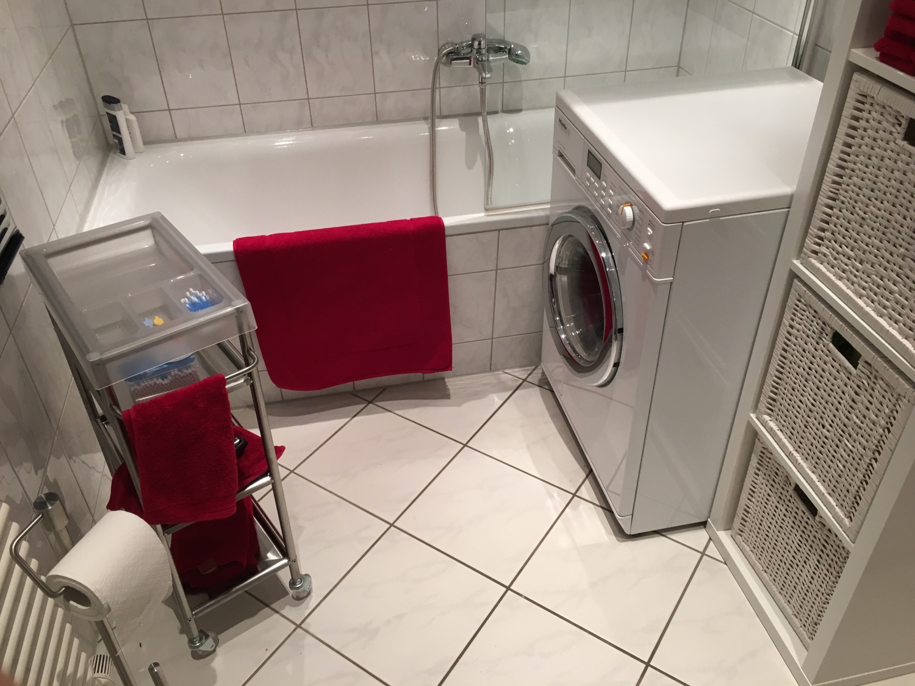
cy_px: 343
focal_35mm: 29
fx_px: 767
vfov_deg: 48.2
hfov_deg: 61.7
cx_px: 458
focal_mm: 4.15
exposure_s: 1/33
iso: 100
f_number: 2.2
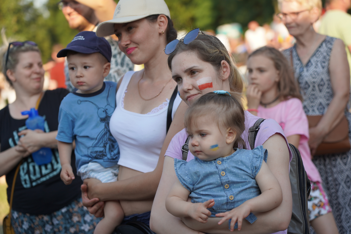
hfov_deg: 19.5
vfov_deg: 13.0
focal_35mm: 105
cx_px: 176
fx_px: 1024
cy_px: 117
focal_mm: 105
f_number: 4
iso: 100
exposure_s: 1/250
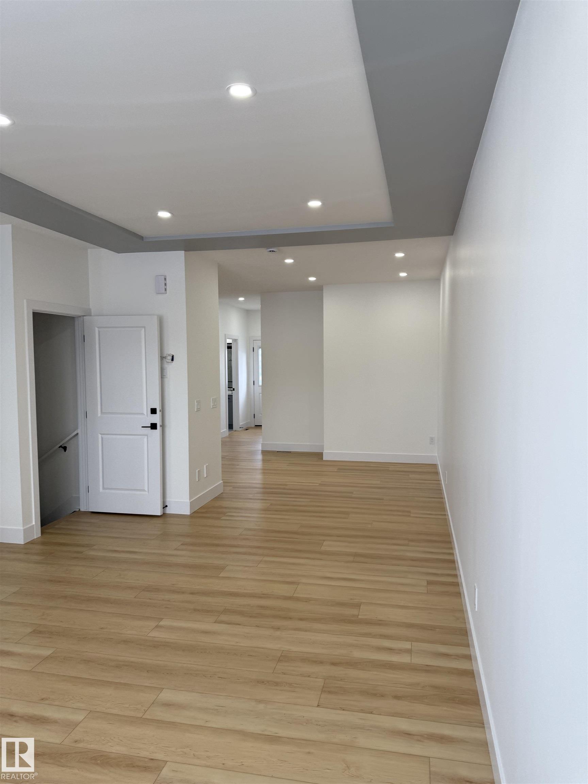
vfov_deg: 71.6
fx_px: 544
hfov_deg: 56.8
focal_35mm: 24
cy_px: 392
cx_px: 294
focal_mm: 6.76
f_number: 1.78
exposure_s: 1/253
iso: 100
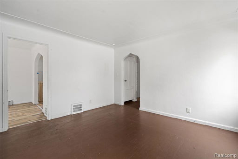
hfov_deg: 96.8
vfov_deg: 73.7
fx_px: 106
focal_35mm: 16
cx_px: 119
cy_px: 80
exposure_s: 1/6
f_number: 8
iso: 1000
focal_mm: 16
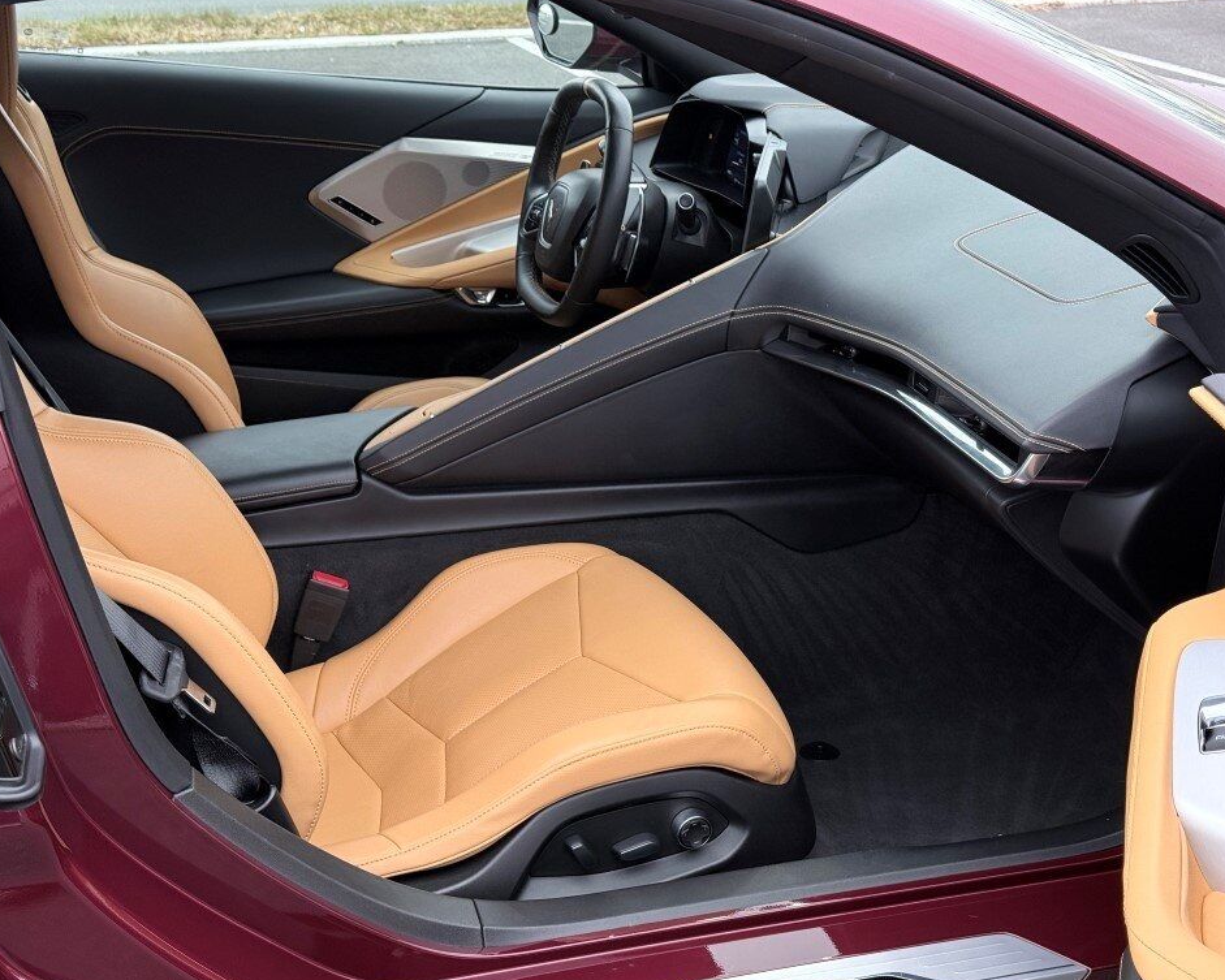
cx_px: 604
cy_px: 488
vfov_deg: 29.7
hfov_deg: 36.7
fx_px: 1849
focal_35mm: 51
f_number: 1.78
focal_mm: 6.76
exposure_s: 1/288
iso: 64
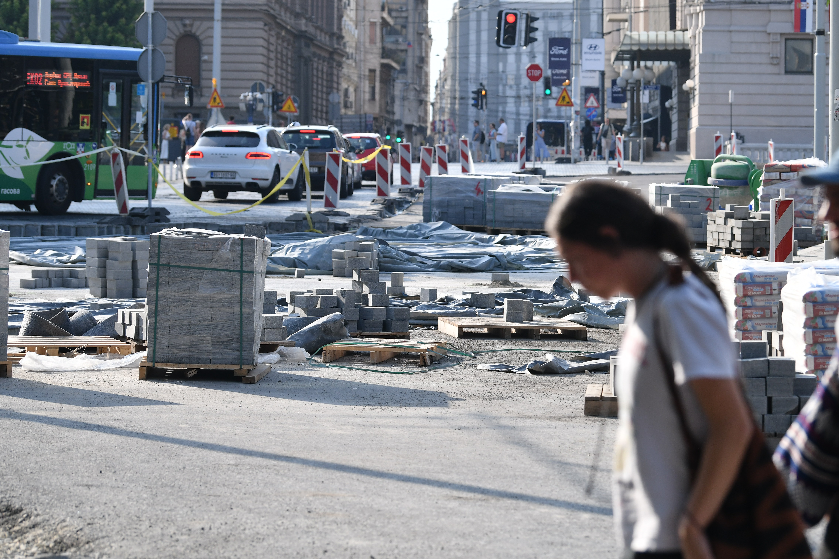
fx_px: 3239
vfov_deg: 9.9
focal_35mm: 139
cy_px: 191
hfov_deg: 14.7
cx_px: 524
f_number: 4
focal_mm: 102
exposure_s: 1/3200
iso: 500
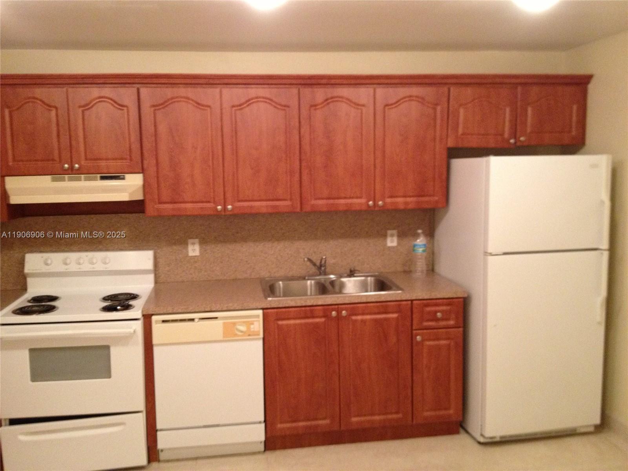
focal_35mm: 35
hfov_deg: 52.6
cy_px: 236
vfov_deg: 40.7
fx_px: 635
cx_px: 314
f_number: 2.4
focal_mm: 4.28
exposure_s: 1/20
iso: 320
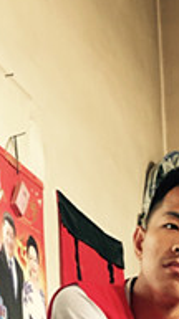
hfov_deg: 11.5
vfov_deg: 19.8
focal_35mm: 105
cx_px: 96
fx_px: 889
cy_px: 319
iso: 125
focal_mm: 4.15
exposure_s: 1/33
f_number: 2.2
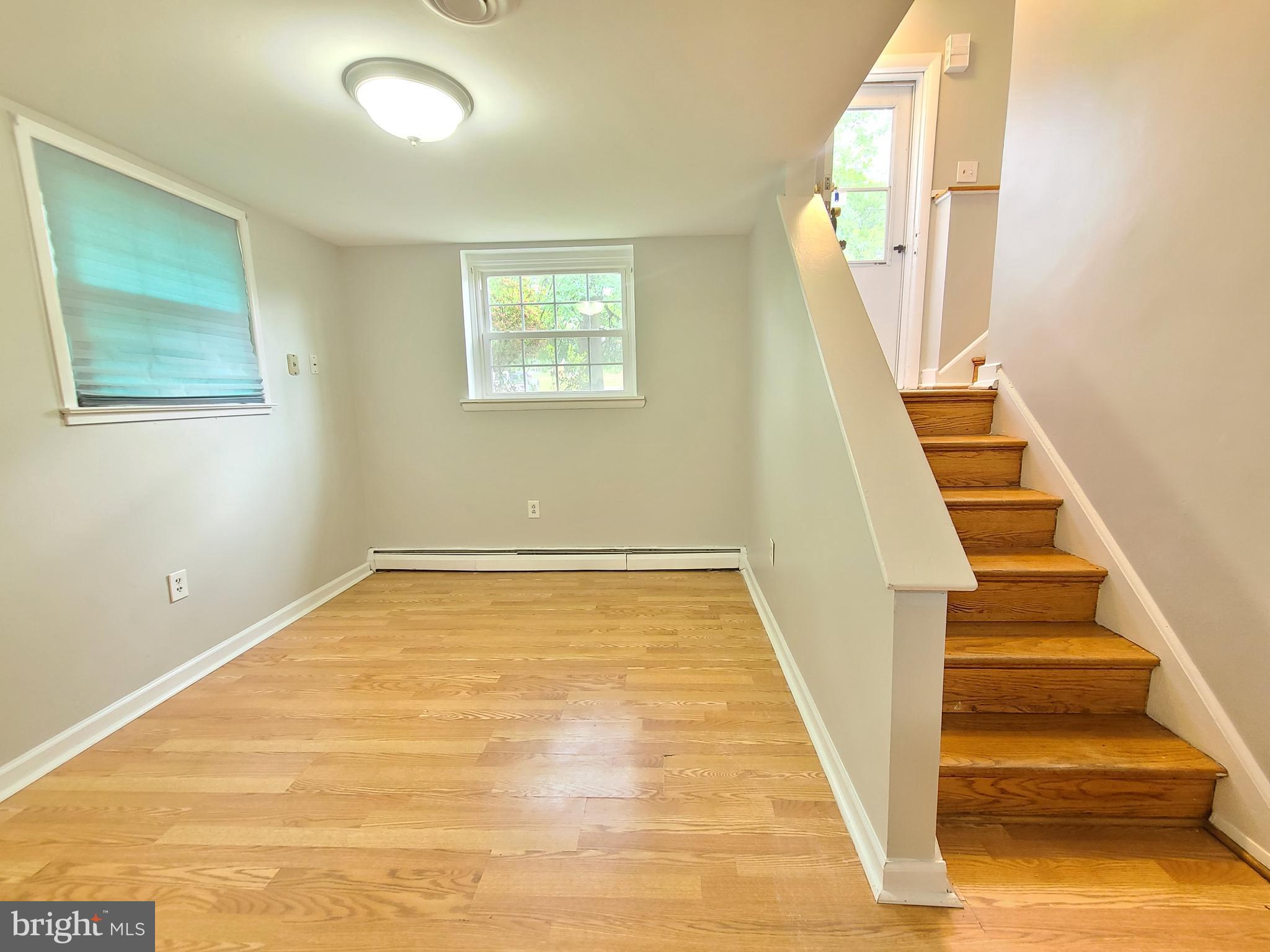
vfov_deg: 89.9
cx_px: 635
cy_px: 476
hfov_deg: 106.2
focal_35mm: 13
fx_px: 477
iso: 400
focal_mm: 2.2
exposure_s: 1/30
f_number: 2.2
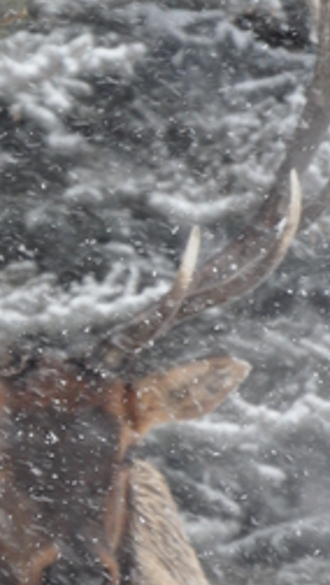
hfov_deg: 1.4
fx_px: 13314
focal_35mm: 857
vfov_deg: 2.5
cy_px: 427
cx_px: -137
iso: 100
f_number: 5.6
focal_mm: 53.3
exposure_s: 1/125
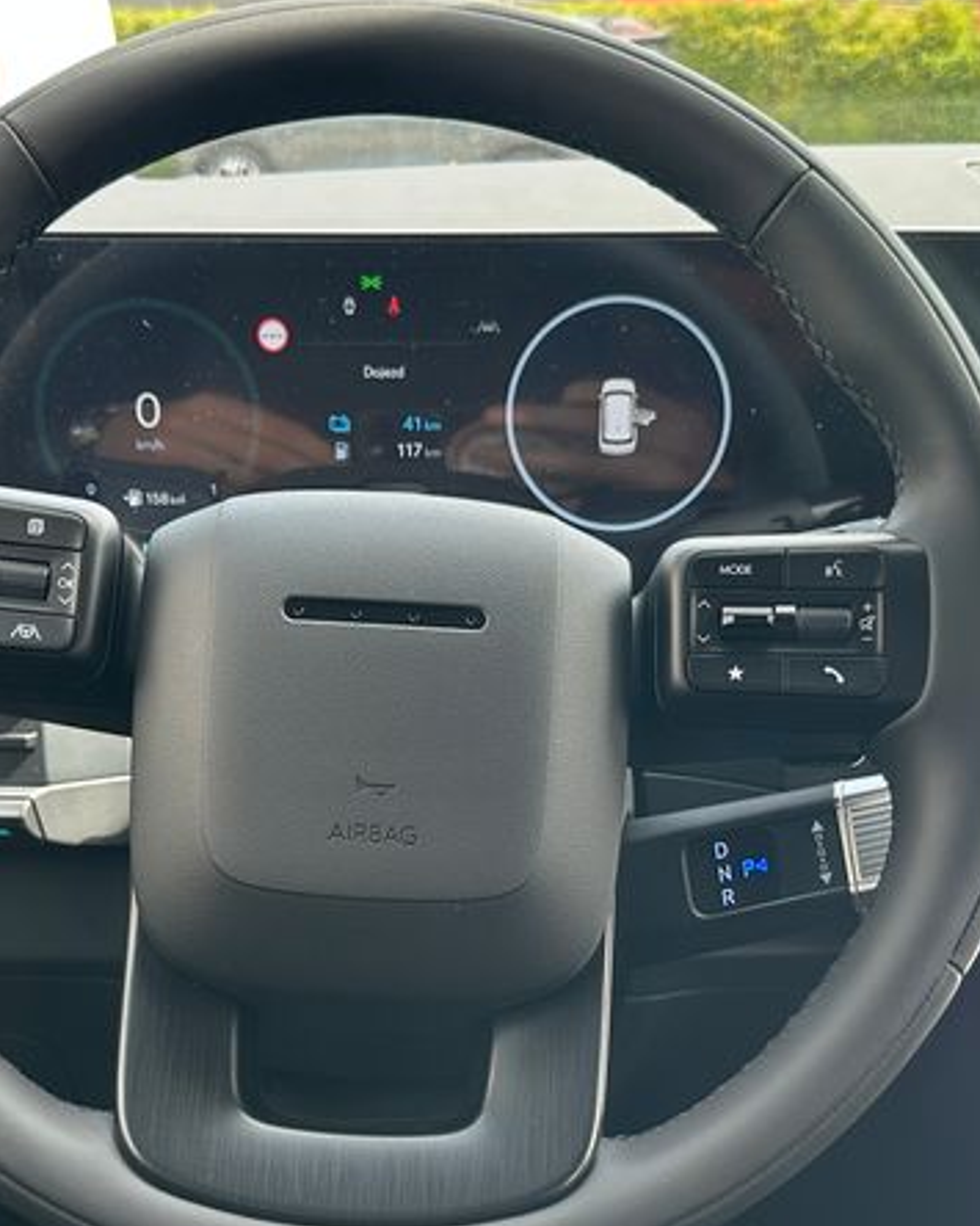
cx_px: 480
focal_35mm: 54
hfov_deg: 28.1
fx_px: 1958
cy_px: 917
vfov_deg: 34.0
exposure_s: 1/161
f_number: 1.78
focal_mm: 6.86
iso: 80
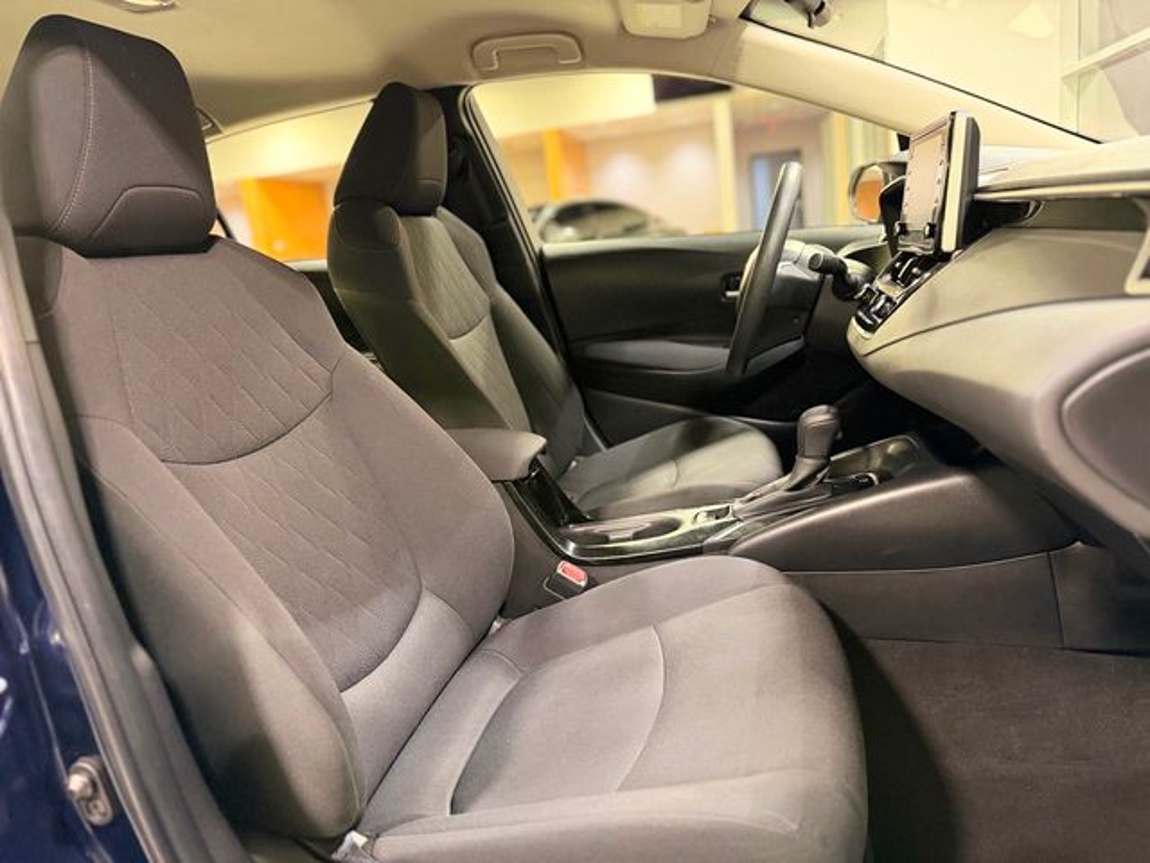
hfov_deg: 71.6
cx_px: 575
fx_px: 797
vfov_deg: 56.8
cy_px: 432
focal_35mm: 24
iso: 640
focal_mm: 6.76
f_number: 1.78
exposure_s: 1/40
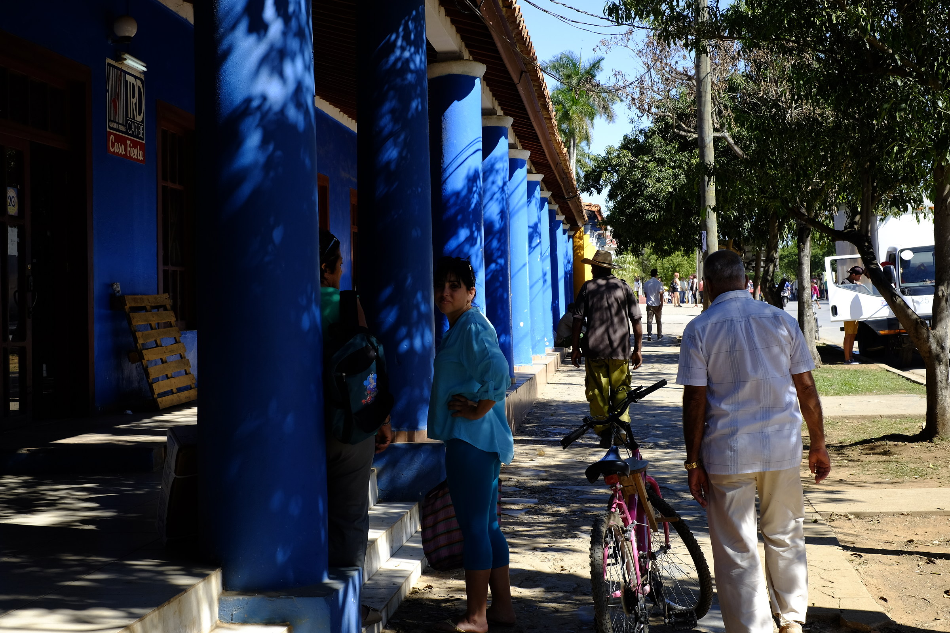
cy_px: 316
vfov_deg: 25.5
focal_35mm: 53
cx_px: 475
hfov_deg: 37.5
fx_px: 1399
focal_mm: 35
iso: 200
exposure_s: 1/180
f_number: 8
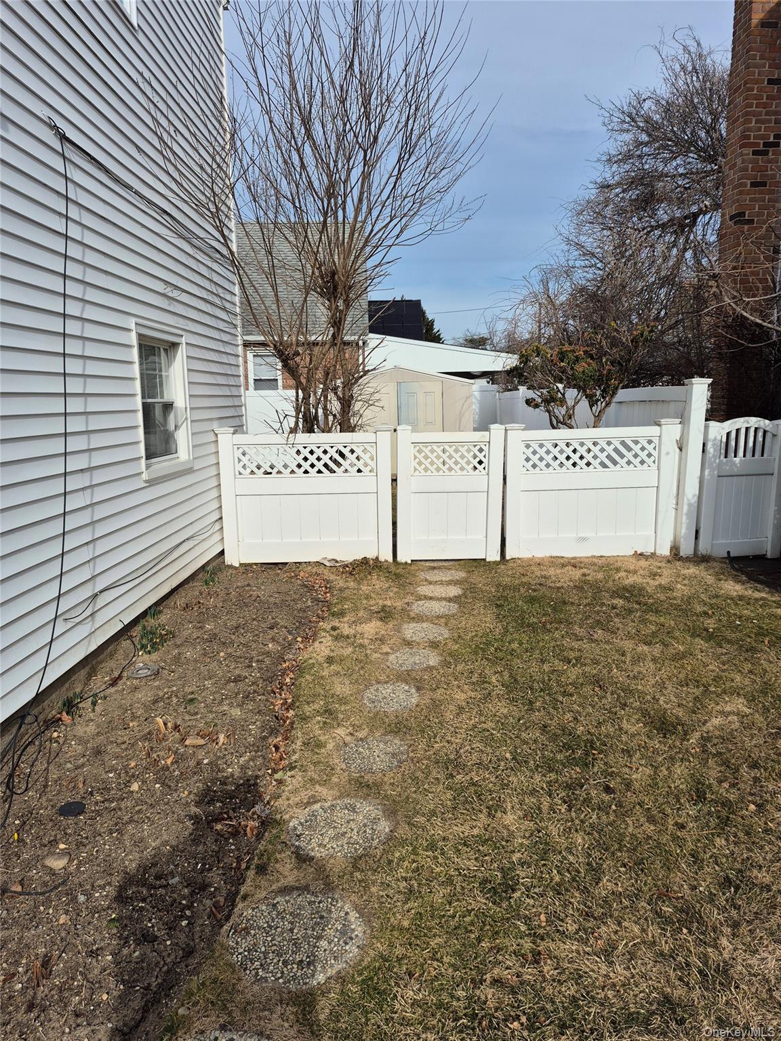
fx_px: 692
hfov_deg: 58.9
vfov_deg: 73.9
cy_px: 520
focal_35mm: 23
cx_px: 390
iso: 25
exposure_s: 1/3072
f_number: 1.8
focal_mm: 5.4
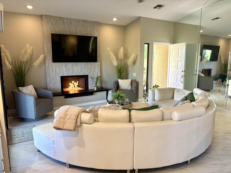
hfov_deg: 67.3
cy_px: 86
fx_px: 174
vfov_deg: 53.1
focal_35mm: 26
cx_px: 116
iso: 100
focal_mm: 5.96
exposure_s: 1/60
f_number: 1.6
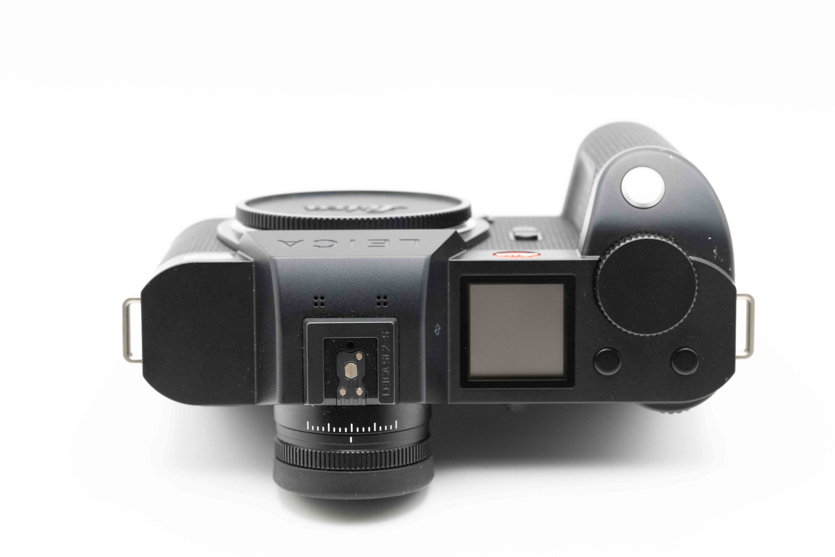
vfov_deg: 15.2
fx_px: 2088
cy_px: 278
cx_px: 418
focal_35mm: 90
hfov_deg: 22.6
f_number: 10
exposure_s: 1/200
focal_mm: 90
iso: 3200
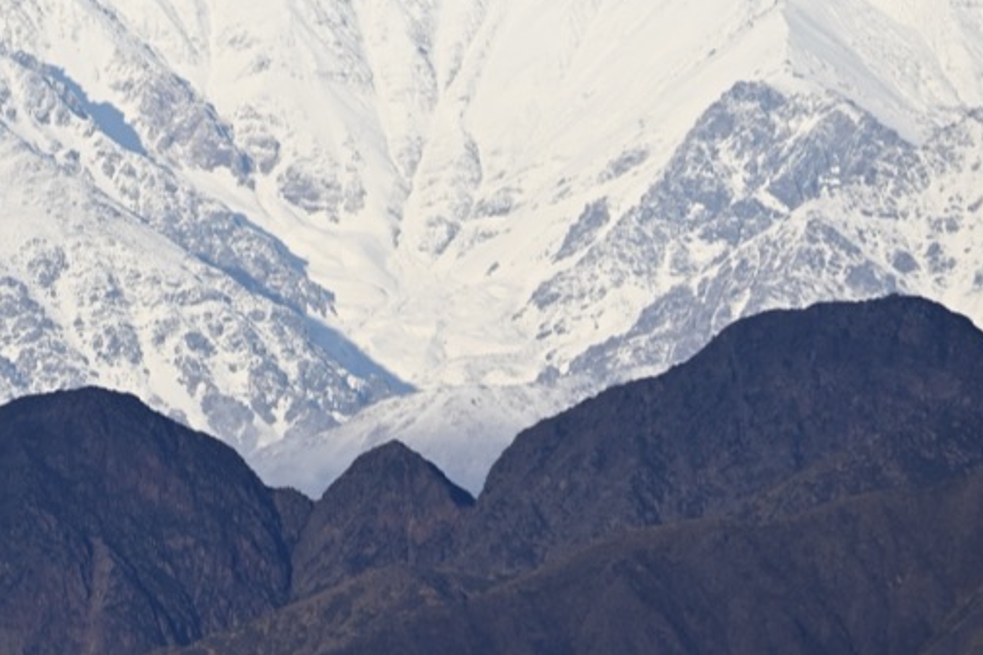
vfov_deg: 1.4
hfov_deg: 2.2
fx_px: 25903
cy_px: 338
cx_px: 93
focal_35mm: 949
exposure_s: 1/500
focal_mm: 300
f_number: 5.6
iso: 125
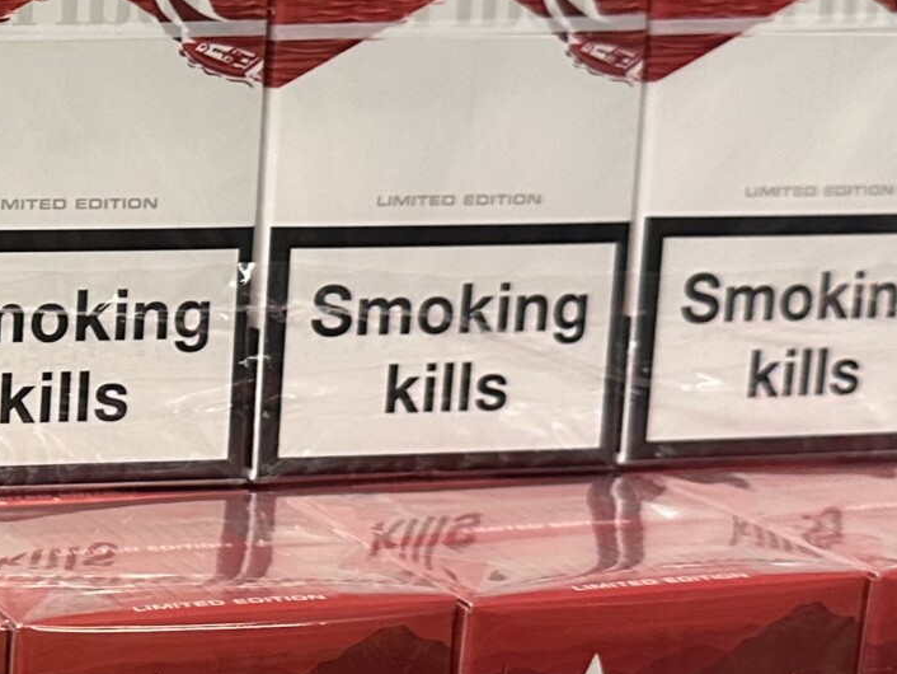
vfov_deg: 17.0
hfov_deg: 20.7
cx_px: -231
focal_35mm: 87
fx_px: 2255
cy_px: 332
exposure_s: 1/60
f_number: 1.78
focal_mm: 6.86
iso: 500
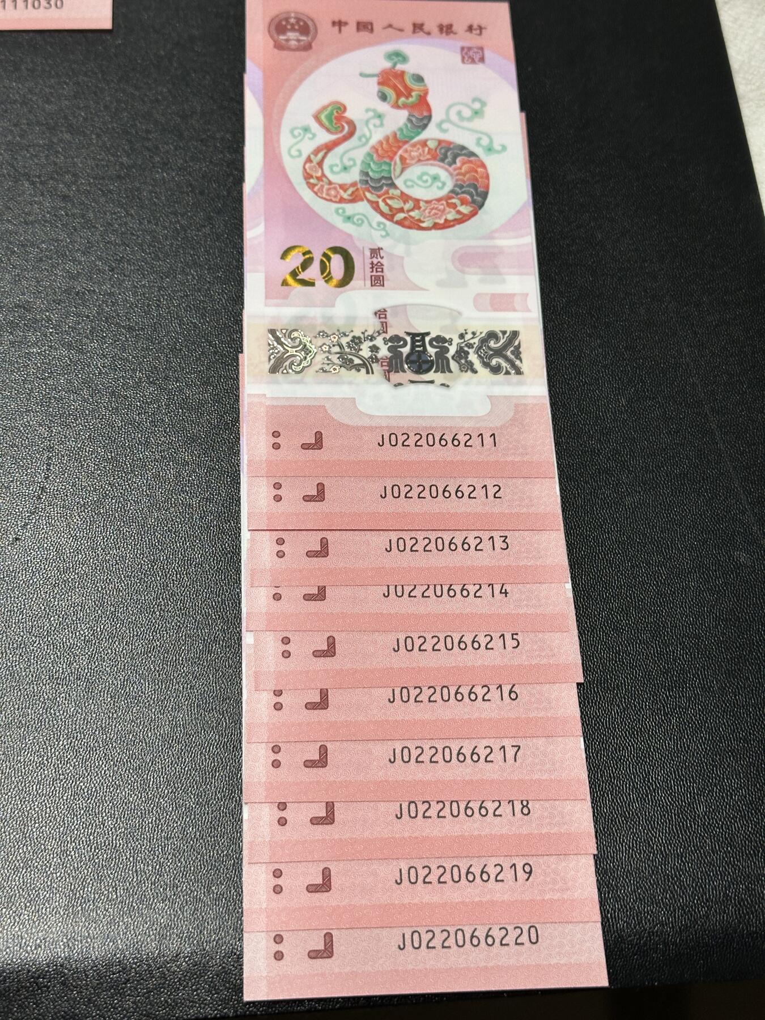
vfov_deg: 39.7
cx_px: 382
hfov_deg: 30.3
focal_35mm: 48
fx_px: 1414
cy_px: 510
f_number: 1.78
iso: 125
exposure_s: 1/50
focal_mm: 6.86
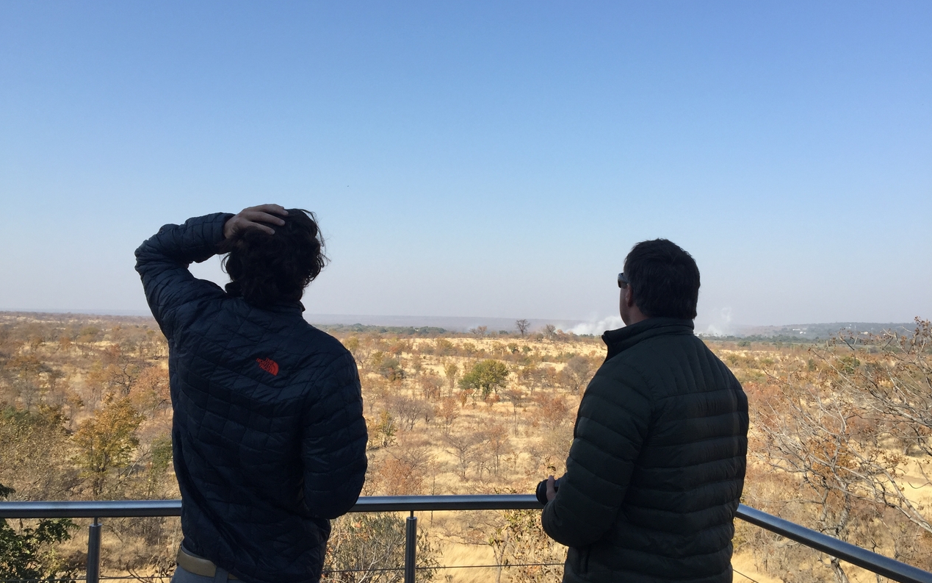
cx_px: 468
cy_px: 261
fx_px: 787
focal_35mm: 31
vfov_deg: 40.5
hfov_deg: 61.2
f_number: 2.2
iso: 32
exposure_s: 1/1412
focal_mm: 4.15
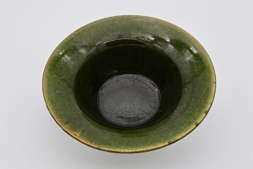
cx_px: 126
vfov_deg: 31.9
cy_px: 84
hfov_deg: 46.4
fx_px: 295
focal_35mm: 42
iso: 3200
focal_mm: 42
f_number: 22
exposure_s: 1/200
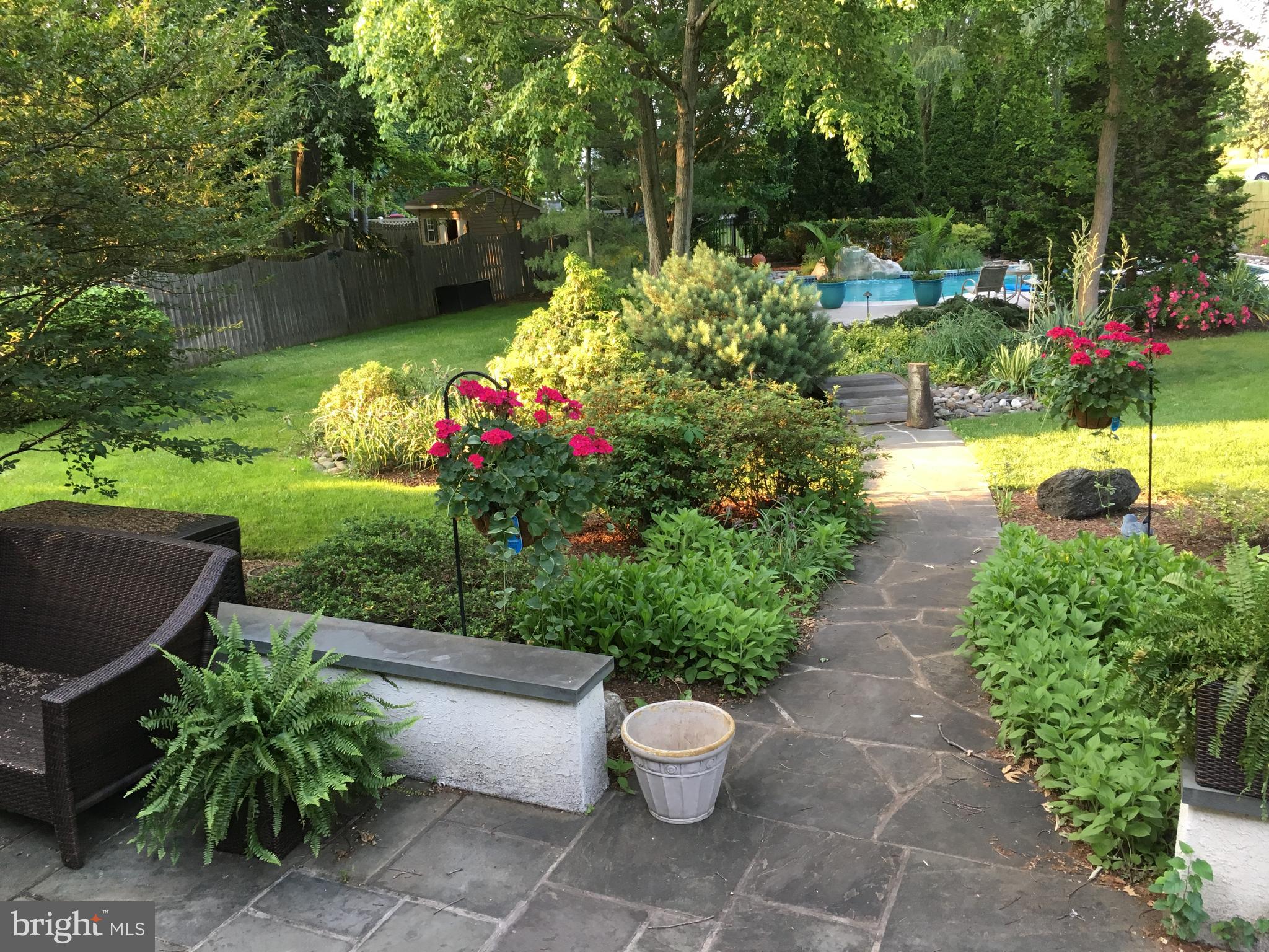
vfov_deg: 48.2
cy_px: 476
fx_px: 1063
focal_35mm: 29
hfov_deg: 61.7
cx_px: 634
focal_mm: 4.15
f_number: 2.2
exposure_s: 1/30
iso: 32
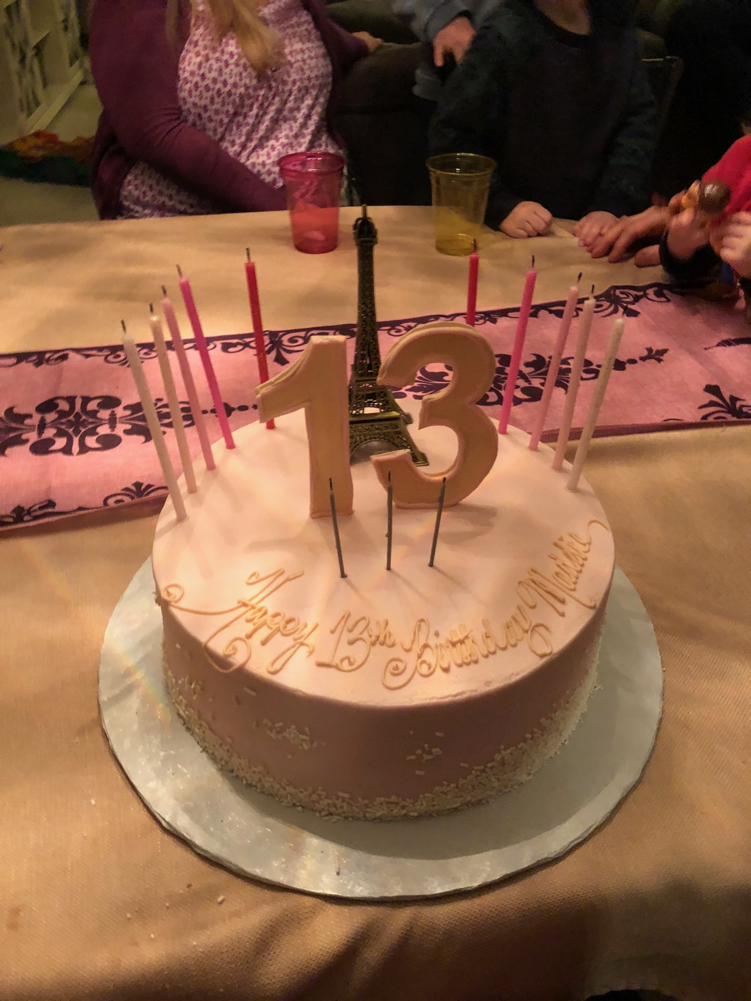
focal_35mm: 28
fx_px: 810
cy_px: 500
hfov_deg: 49.7
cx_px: 376
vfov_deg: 63.4
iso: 100
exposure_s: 1/5
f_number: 1.8
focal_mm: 4
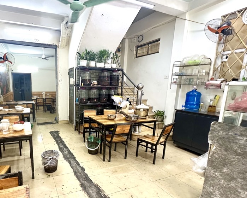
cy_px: 112
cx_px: 79
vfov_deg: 67.8
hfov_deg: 77.4
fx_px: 146
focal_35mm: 20
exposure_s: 1/99
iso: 200
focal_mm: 2.22
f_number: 2.2
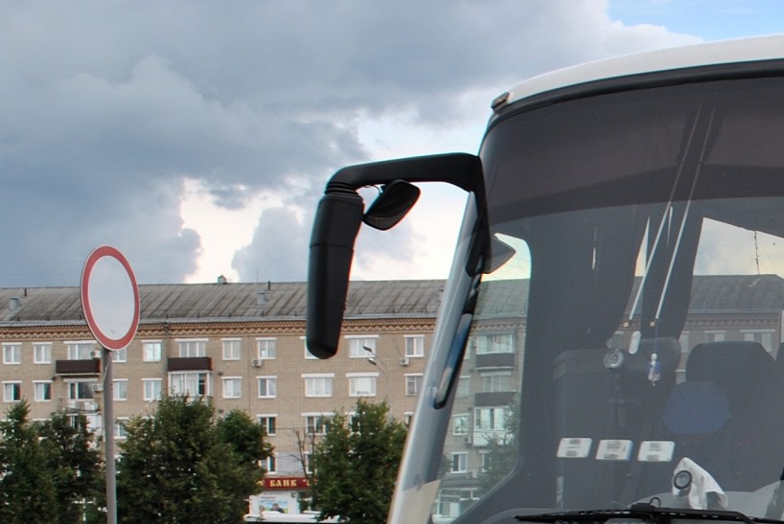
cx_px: 892
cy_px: 495
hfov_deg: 25.4
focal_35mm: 73
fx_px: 1591
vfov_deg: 18.3
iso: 100
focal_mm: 20
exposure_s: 1/160
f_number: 6.3
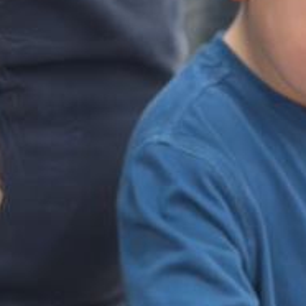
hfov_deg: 7.5
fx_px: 2330
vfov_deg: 7.3
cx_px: 12
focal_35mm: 233
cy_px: 554
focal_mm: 6.86
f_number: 1.78
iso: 200
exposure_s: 1/120
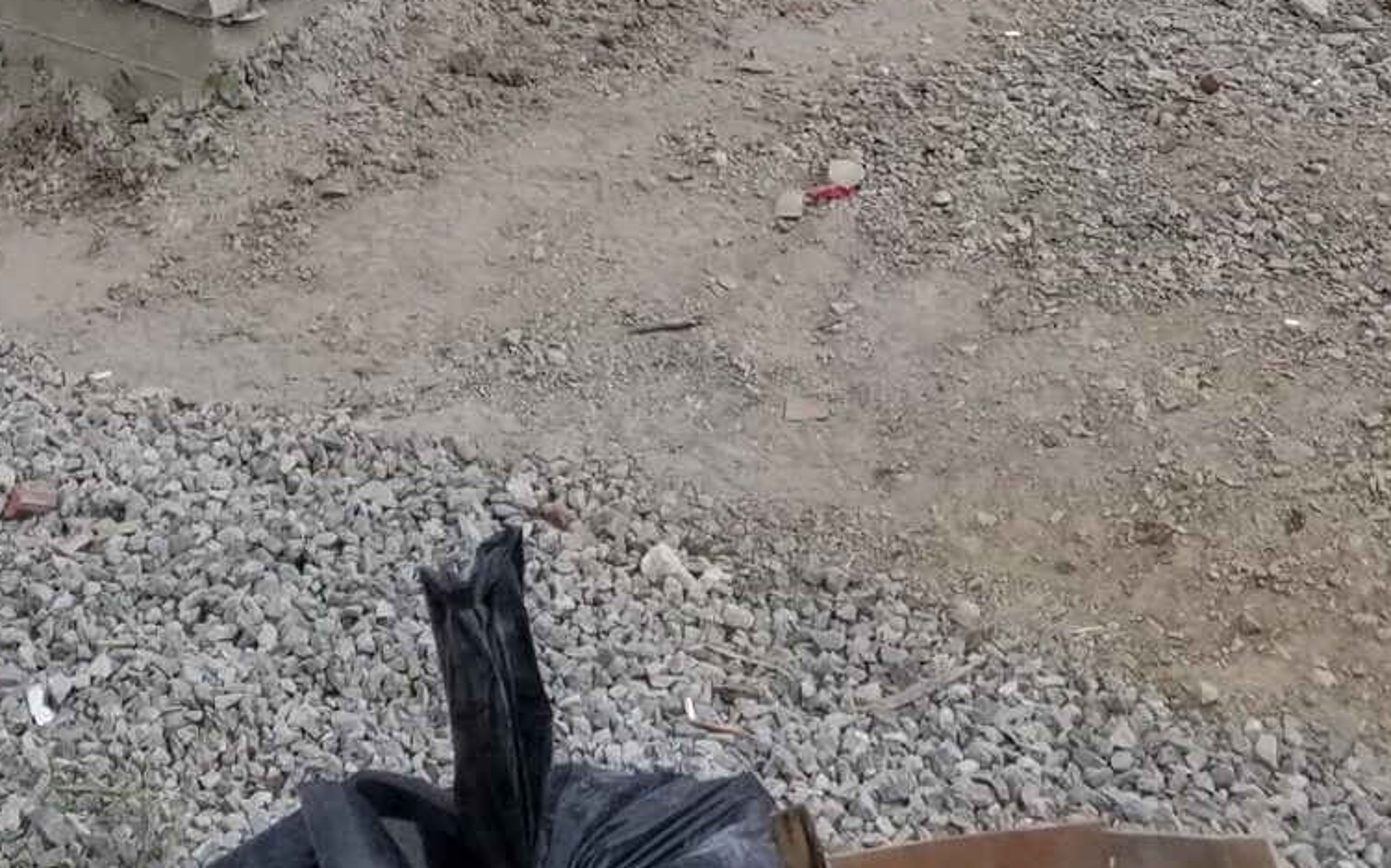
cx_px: 46
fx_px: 3563
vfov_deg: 11.9
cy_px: -1049
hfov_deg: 21.4
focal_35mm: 94
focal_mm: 4.25
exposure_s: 1/1952
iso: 50
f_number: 1.7
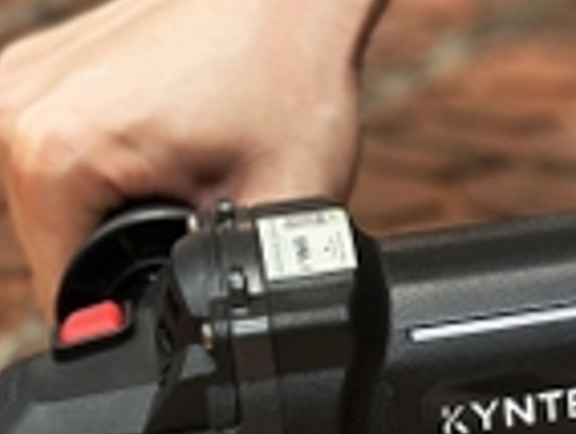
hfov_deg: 12.1
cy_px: 410
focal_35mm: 162
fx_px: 2700
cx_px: 93
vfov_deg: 9.1
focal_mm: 6.86
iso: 80
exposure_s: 1/373
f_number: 1.78
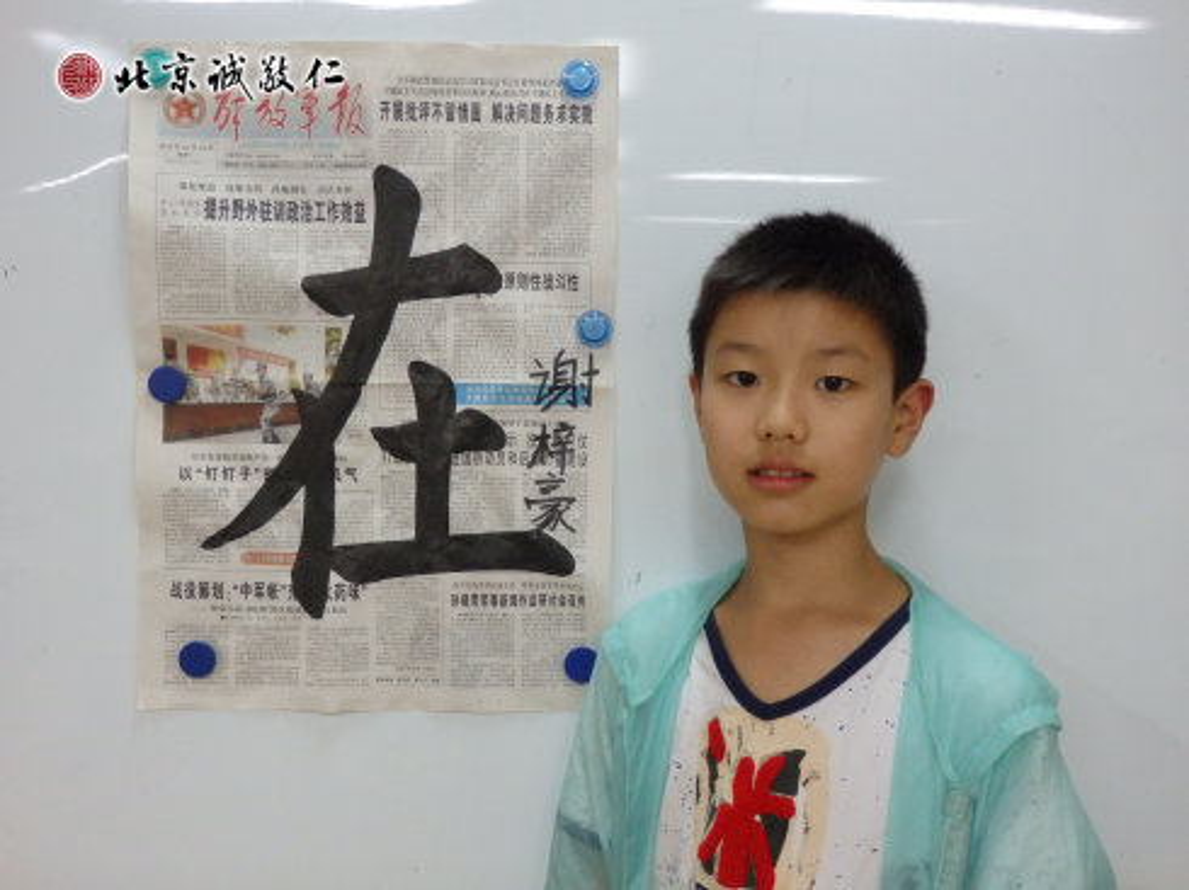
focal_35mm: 40
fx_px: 1373
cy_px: 445
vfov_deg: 35.9
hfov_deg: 46.8
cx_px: 594
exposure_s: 1/80
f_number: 3.7
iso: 800
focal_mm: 7.3
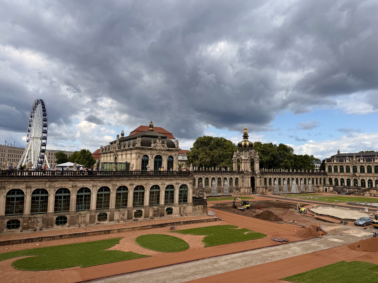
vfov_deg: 56.8
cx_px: 189
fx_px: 262
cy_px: 142
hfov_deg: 71.6
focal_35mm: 24
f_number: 1.78
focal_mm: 6.76
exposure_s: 1/4673
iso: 80
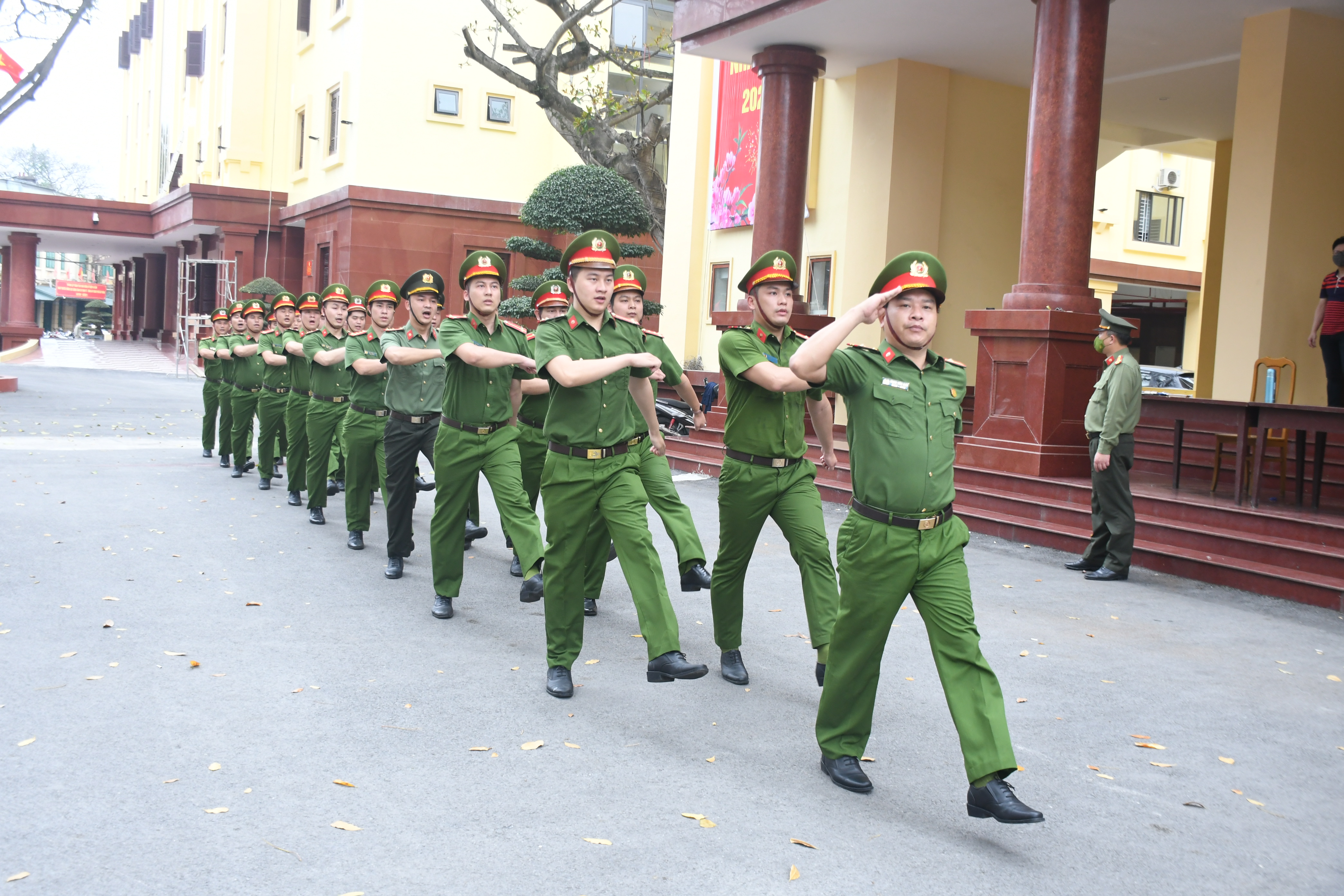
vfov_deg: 38.4
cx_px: 672
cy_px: 448
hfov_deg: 55.1
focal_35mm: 34
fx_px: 1288
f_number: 5
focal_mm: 23
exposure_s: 1/200
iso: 640
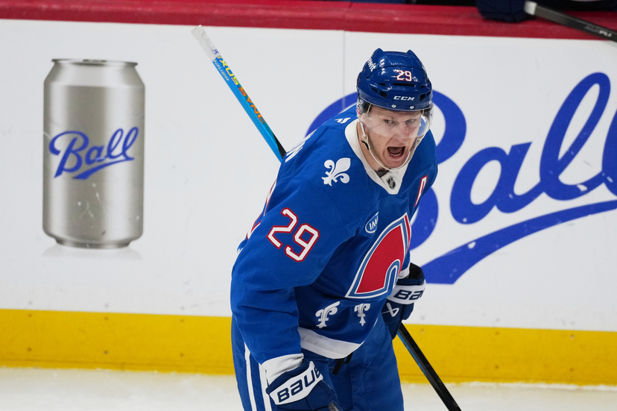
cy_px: 245
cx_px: 298
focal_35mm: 1113
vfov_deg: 1.2
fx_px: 19063
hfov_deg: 1.9
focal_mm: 600
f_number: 4
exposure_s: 1/2000
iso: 2500
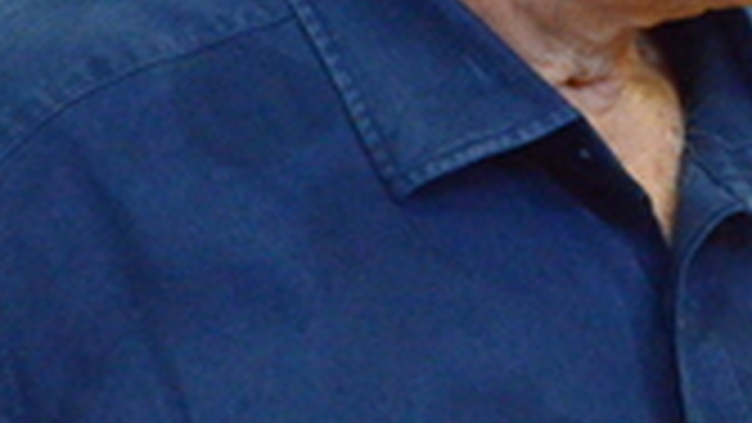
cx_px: 1229
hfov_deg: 4.0
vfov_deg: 2.2
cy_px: 81
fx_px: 10809
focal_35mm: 542
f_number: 6.3
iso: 6400
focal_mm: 90
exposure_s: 1/160
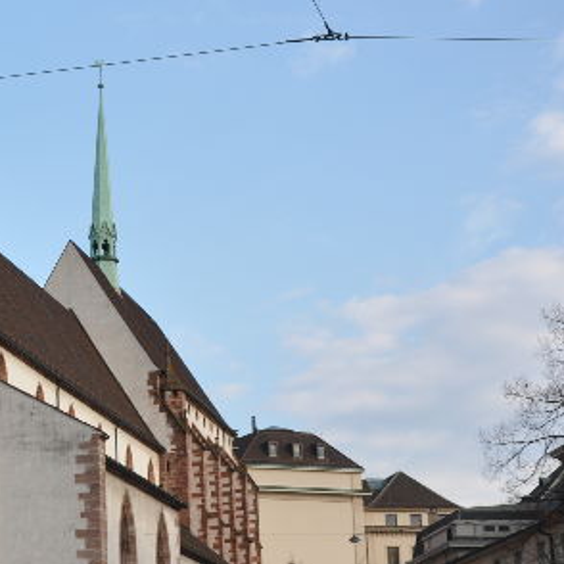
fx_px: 1770
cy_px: 343
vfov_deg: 18.1
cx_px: -75
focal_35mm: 96
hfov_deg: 17.4
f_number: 8
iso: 200
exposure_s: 1/250
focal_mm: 30
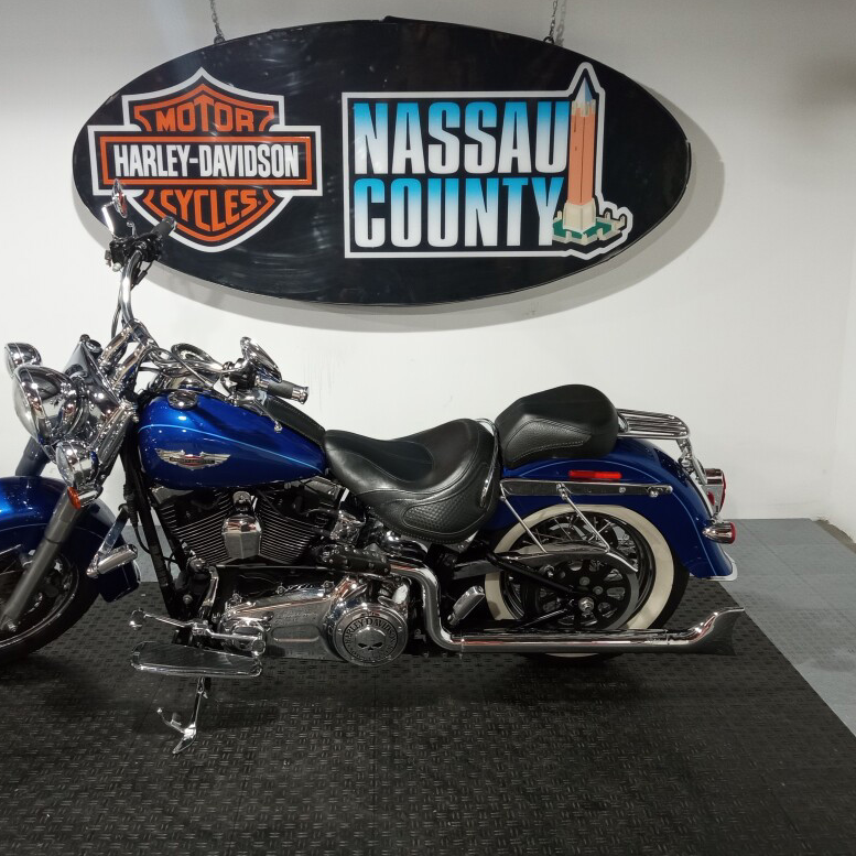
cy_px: 434
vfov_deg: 48.4
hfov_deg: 48.4
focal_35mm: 34
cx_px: 386
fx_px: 951
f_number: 2.2
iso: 386
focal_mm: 3.71
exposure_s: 1/40
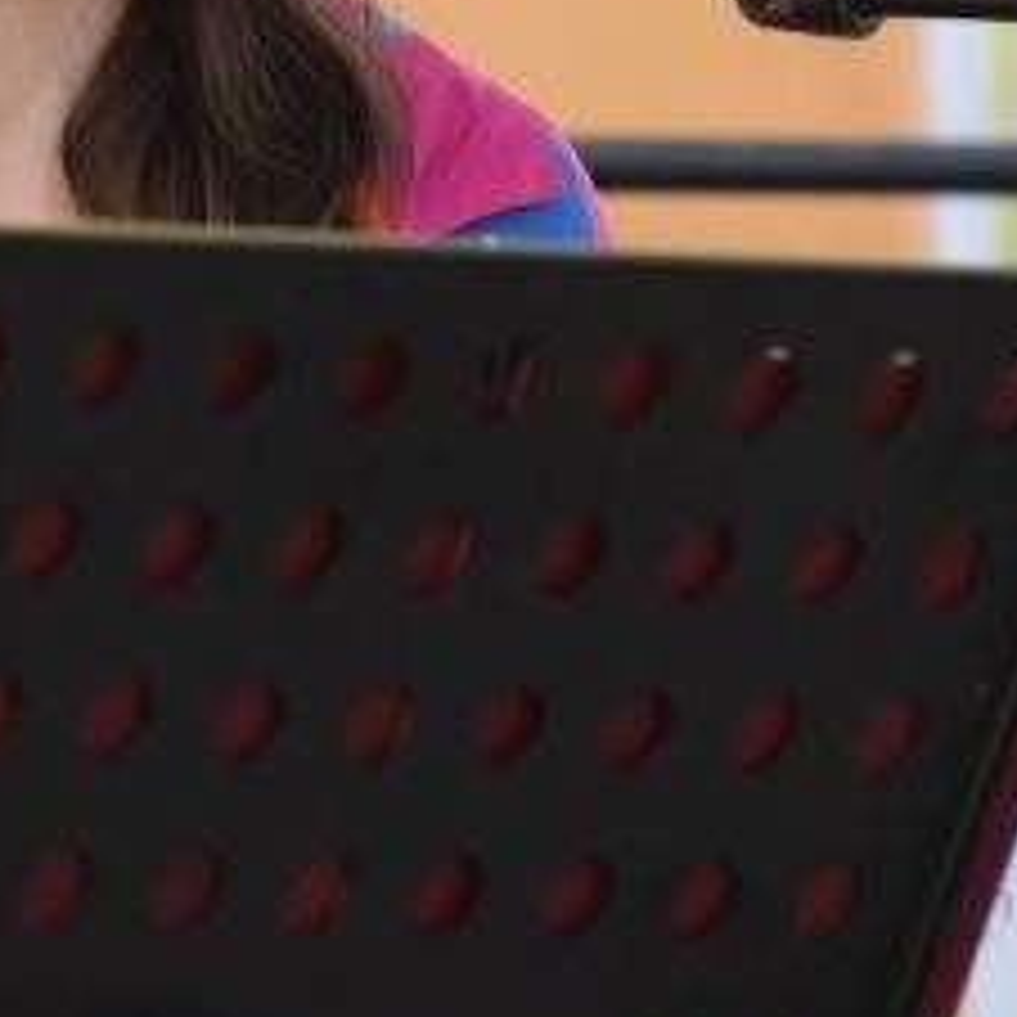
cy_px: 0
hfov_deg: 2.3
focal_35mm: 758
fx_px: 25195
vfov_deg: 2.3
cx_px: 166
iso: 800
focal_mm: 140
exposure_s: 1/800
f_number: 5.6
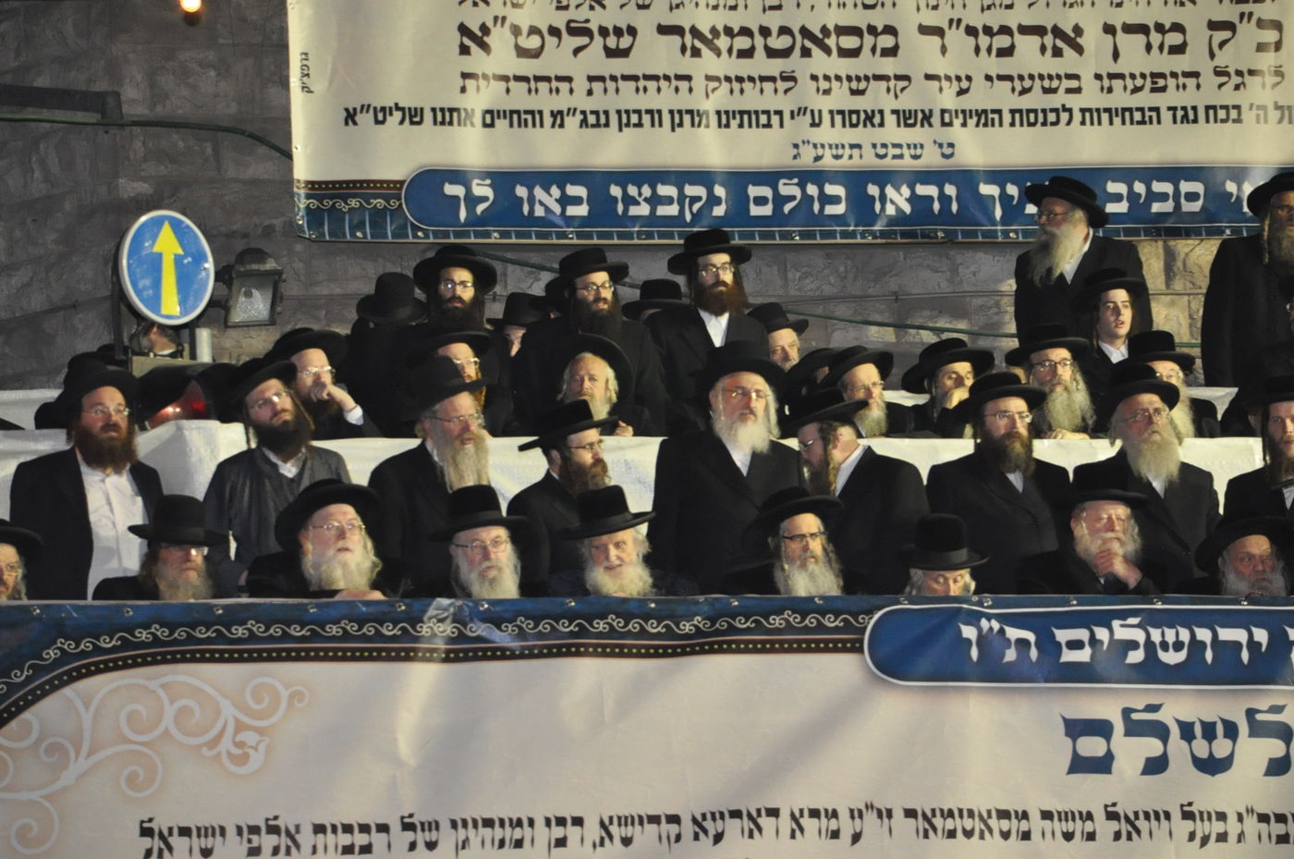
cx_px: 647
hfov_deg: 10.6
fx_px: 6999
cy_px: 430
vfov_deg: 7.0
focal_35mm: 195
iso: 2000
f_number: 5.6
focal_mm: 130
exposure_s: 1/80
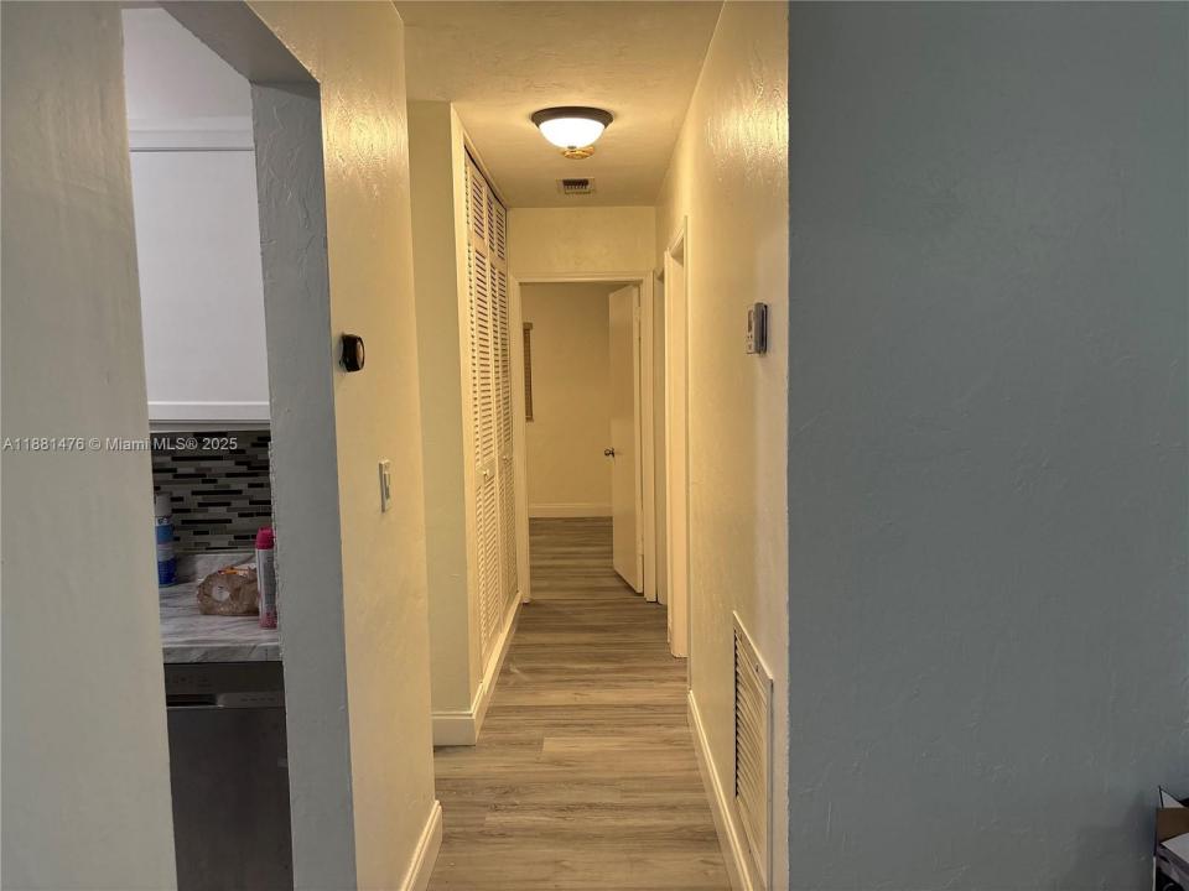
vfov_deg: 53.1
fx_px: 893
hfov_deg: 67.3
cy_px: 446
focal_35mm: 26
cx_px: 594
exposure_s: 1/60
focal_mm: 5.96
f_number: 1.6
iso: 100
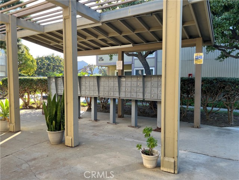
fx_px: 180
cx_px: 120
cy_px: 90
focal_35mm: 26
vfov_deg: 53.1
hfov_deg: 67.3
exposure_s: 1/274
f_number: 1.5
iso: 40
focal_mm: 5.7
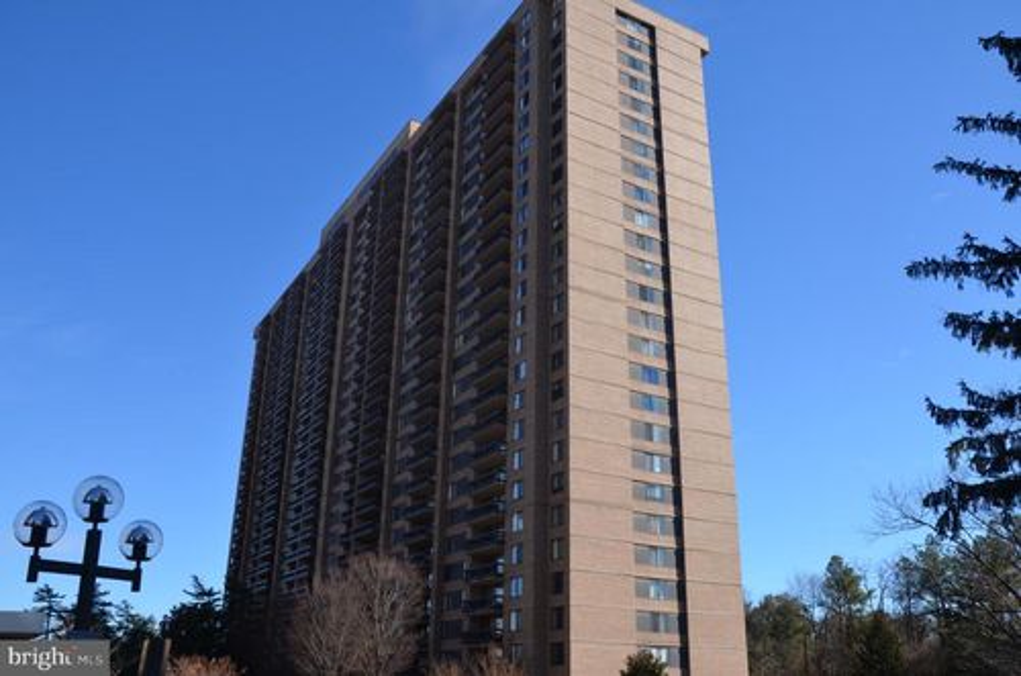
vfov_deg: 41.5
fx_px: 891
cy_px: 338
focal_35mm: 32
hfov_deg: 59.6
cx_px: 510
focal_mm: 21
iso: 100
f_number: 8
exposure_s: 1/250
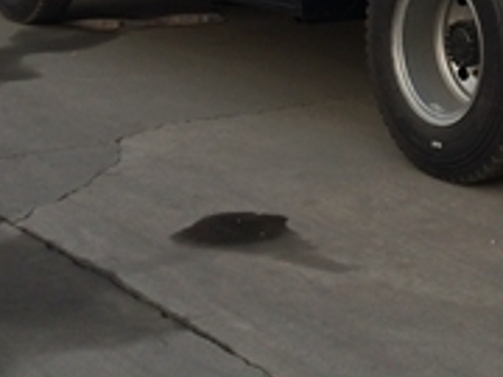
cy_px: -215
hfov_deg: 18.4
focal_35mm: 103
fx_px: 1497
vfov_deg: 13.4
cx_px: 539
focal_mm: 4.15
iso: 32
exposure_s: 1/513
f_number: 2.2
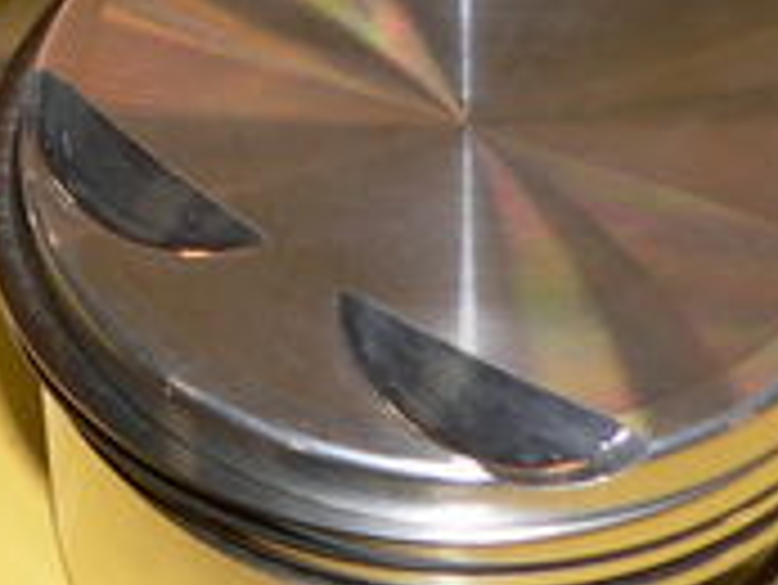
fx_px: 2991
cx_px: -423
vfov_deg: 10.9
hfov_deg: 13.8
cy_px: -194
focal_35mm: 133
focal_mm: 6
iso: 100
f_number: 2.8
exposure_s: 1/60
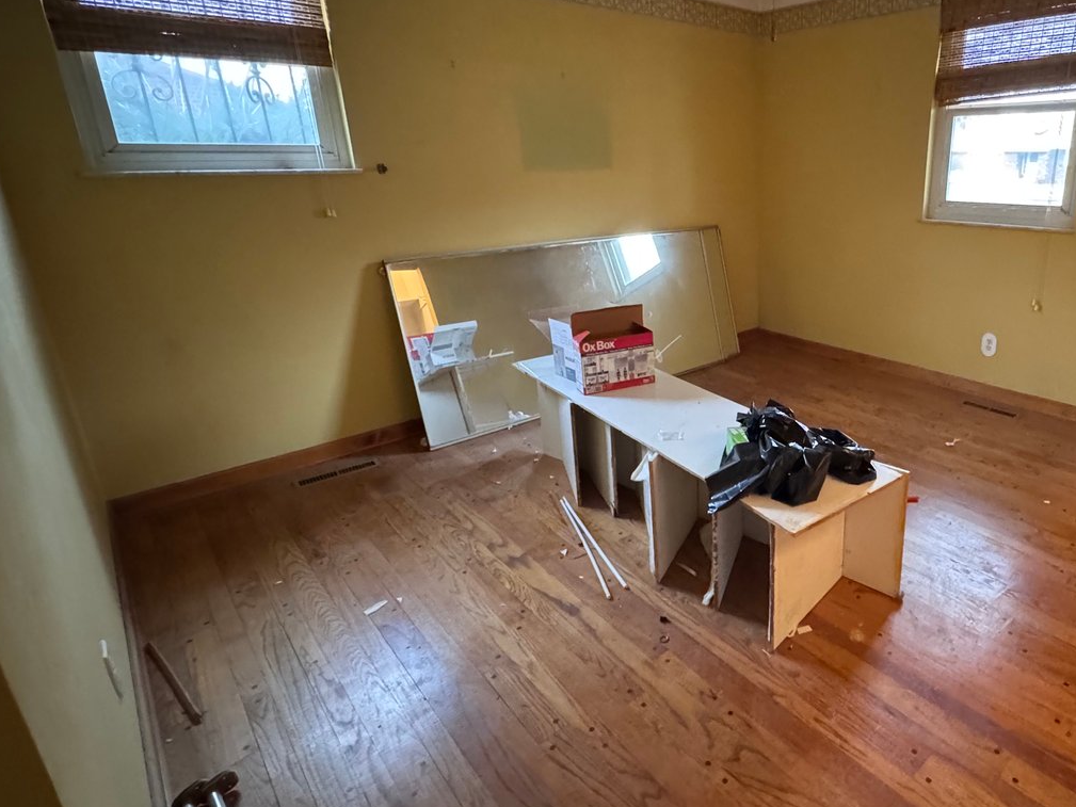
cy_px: 361
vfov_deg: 63.3
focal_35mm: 21
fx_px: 653
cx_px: 743
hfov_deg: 75.7
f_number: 2.2
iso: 1250
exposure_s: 1/40
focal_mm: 2.22
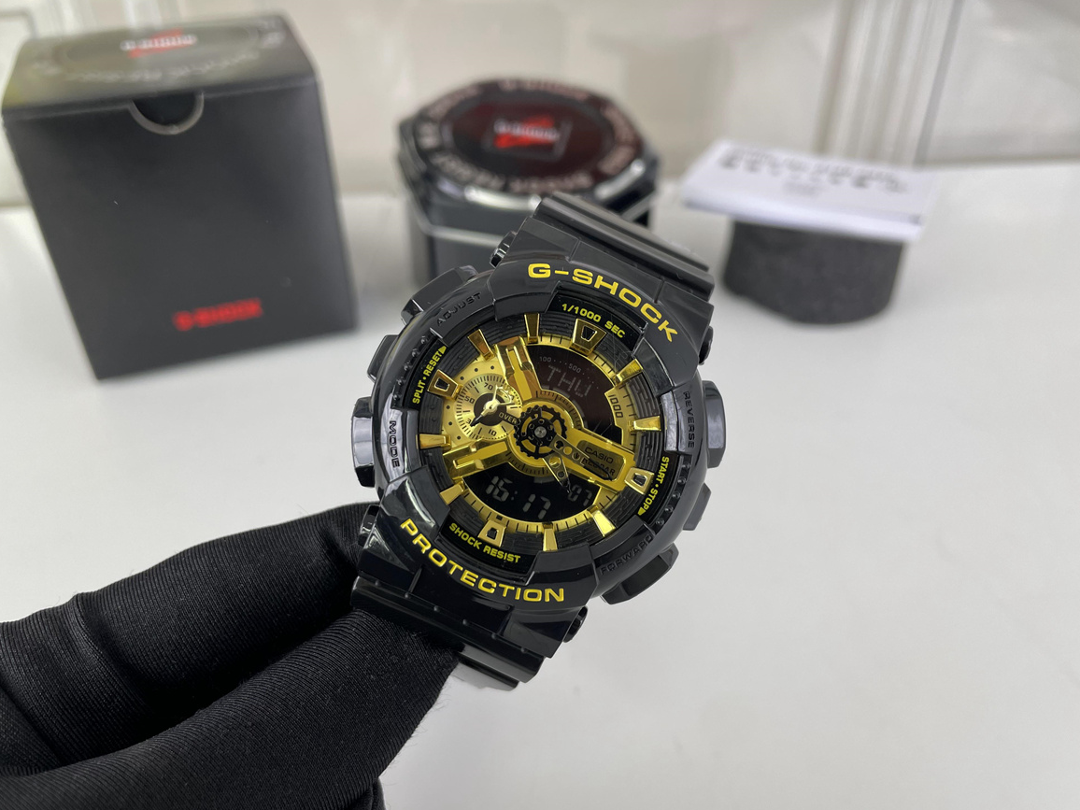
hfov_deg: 65.3
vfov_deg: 51.4
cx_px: 526
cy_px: 414
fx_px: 842
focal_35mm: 27
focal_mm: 4.2
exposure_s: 1/100
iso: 32
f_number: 1.6
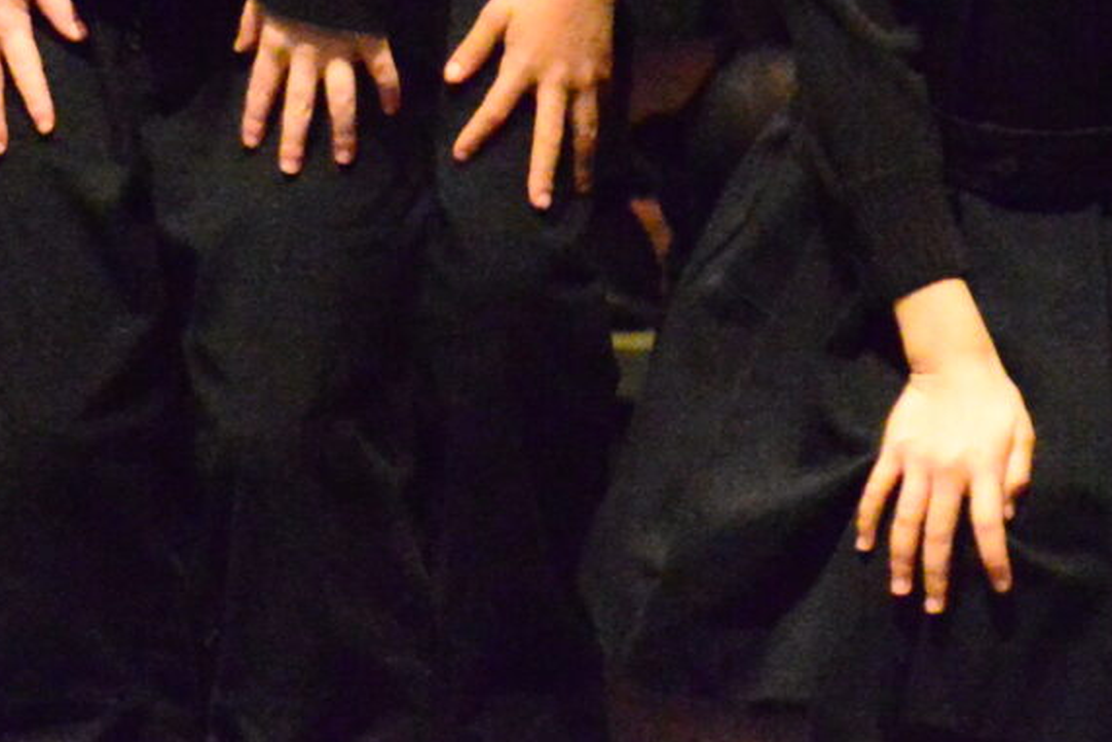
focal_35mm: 1032
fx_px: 31883
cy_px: -782
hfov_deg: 2.0
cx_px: -1114
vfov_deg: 1.3
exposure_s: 1/200
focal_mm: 230
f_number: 5.3
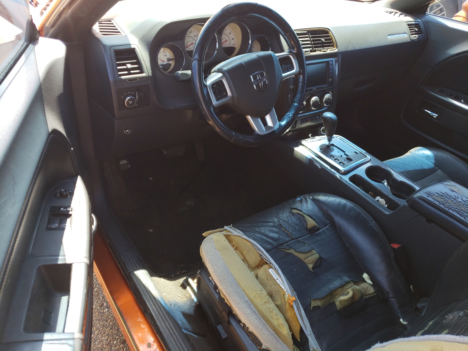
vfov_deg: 53.1
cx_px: 234
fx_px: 352
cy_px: 176
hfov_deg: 67.3
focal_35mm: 26
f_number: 1.5
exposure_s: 1/175
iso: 50
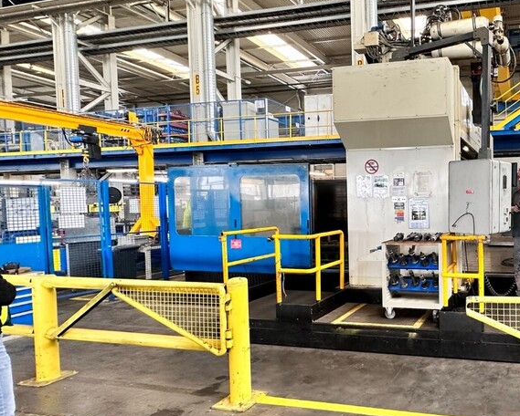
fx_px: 370
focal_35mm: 24
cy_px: 215
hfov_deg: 60.9
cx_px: 455
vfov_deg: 58.8
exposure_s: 1/100
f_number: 2.2
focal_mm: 2.22
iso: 200
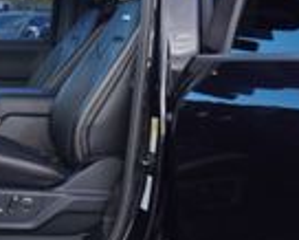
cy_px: 194
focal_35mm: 106
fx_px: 939
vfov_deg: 14.5
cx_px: -103
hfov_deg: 16.9
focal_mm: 16
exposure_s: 1/100
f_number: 5
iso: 100
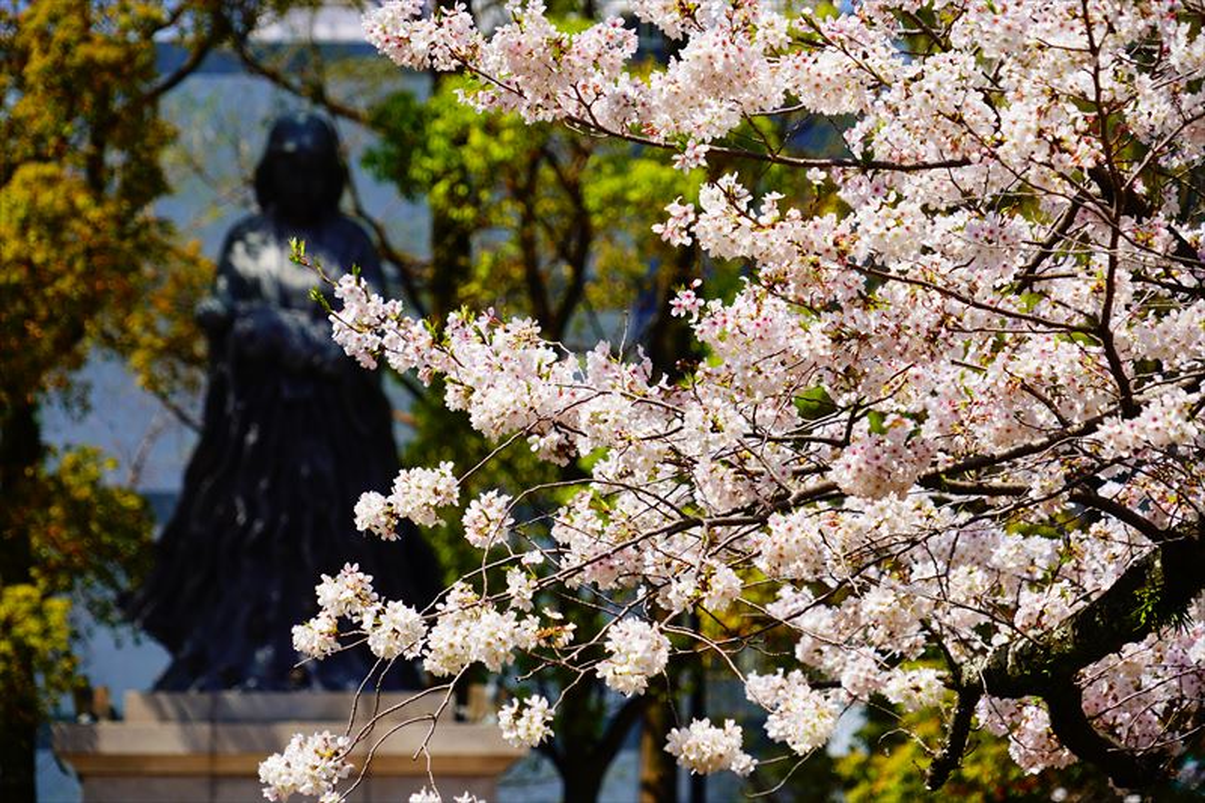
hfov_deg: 12.2
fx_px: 5655
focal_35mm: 169
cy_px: 402
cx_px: 602
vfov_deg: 8.1
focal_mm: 169
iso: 125
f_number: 8
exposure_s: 1/350
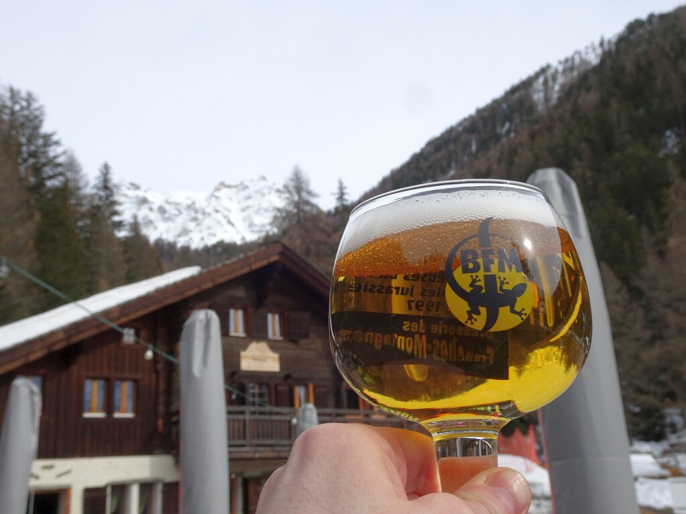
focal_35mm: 34
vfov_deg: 41.8
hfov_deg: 54.0
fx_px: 674
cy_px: 257
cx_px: 343
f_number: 4
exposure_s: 1/500
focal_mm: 5.79
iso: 80
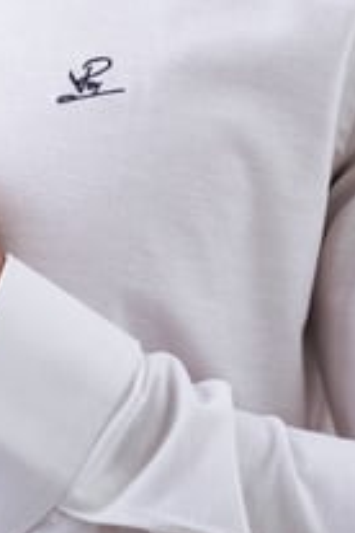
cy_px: -254
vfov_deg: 7.3
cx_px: 8
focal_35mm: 277
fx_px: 4097
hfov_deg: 5.0
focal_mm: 85
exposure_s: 1/200
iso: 200
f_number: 5.6
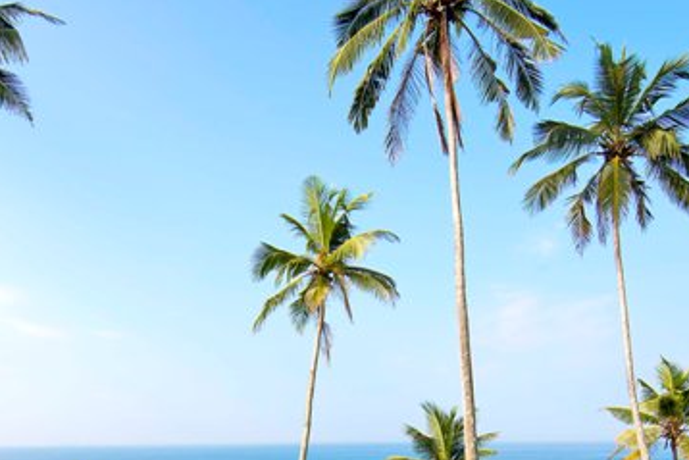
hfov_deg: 50.2
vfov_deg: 31.8
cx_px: 262
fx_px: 728
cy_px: 482
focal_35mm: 38
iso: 200
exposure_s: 1/250
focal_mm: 16
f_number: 13
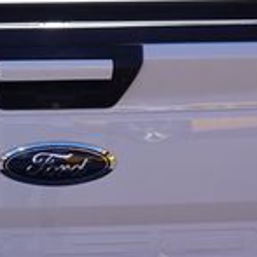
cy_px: 110
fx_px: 748
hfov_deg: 19.4
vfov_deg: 19.5
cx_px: 73
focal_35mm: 89
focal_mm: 16
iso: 100
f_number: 13
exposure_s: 1/80
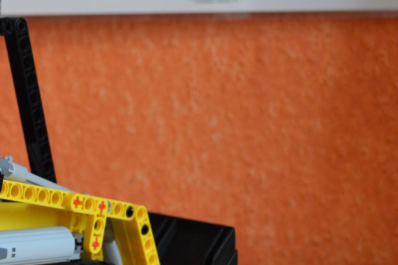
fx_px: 1194
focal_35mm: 108
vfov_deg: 12.6
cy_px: 233
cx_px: -72
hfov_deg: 18.0
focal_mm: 30
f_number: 4.5
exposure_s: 1/15
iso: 560
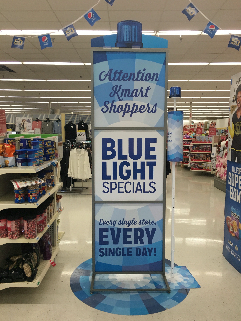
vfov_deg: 61.7
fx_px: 269
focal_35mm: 29
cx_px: 120
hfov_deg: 48.2
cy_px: 160
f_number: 2.2
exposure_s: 1/30
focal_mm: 4.15
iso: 32
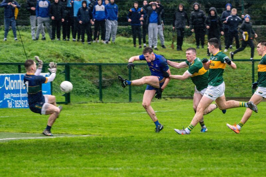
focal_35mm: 390
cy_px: 88
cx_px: 133
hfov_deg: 5.3
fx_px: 2881
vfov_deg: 3.5
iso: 2500
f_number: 11
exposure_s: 1/400
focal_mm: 390
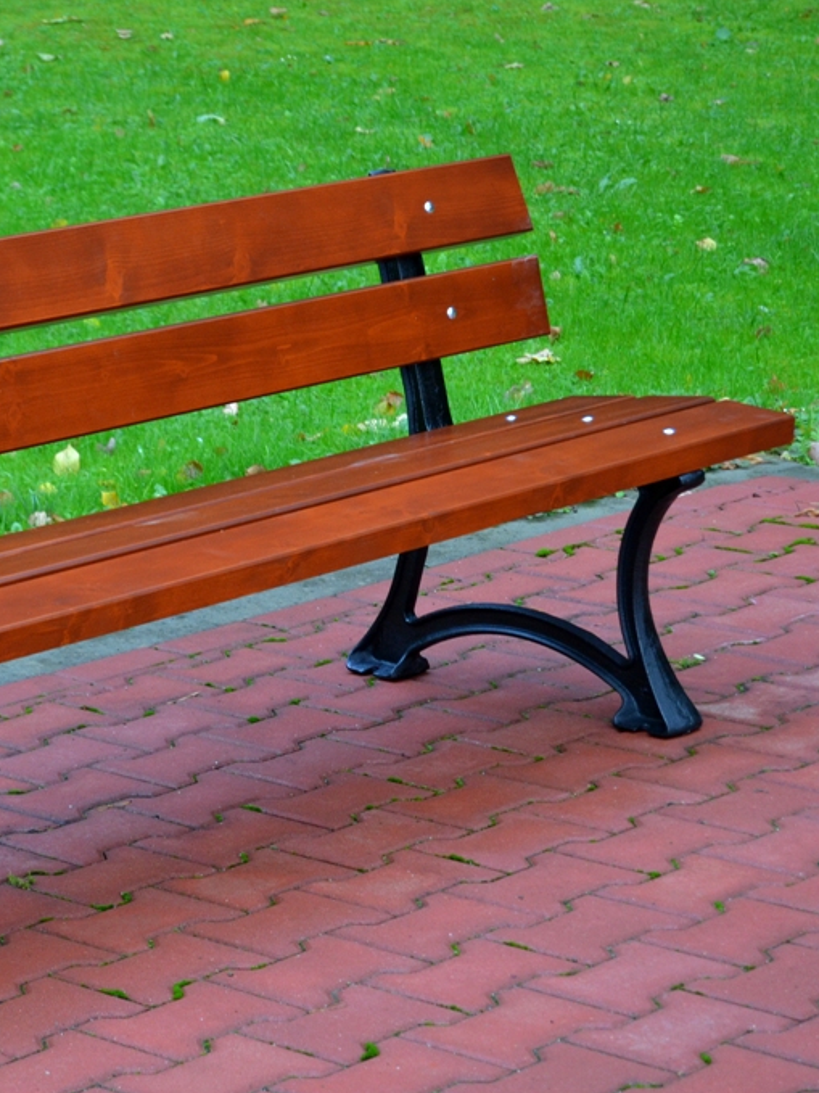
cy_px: 546
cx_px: 103
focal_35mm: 120
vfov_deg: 16.5
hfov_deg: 12.3
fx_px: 3778
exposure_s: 1/60
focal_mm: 55
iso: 640
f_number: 5.6
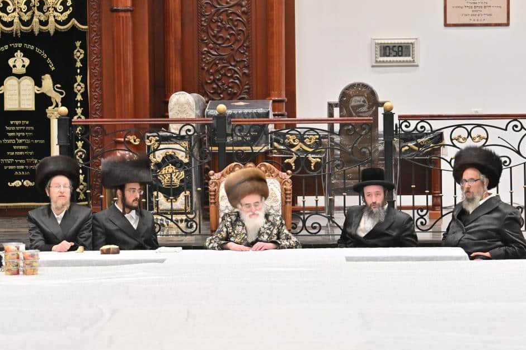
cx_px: 250
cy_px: 168
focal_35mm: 122
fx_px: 1782
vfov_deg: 11.2
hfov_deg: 16.8
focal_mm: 75
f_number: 2.8
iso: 500
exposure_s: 1/640
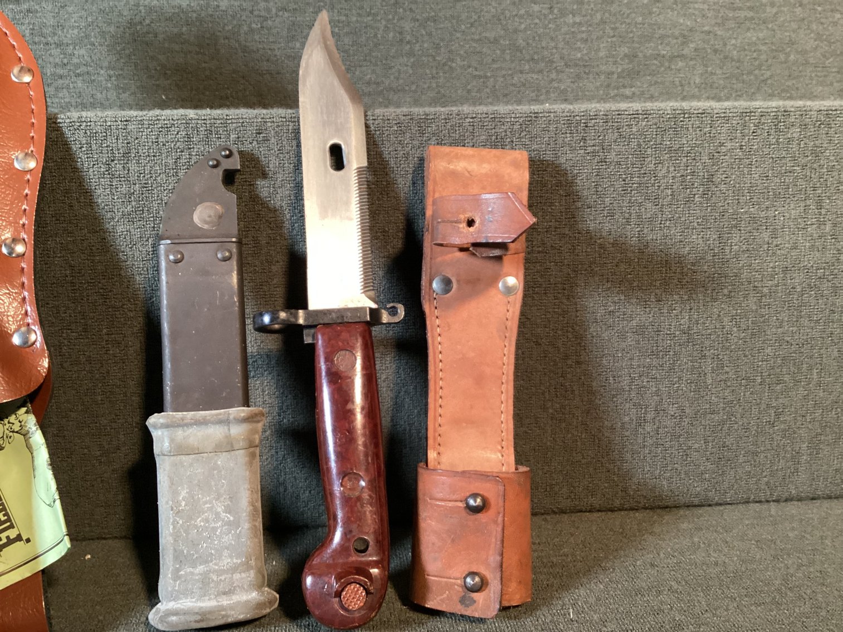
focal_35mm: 31
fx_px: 755
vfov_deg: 45.4
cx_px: 422
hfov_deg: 58.3
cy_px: 316
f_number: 2.4
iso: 400
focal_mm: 3.3
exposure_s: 1/40
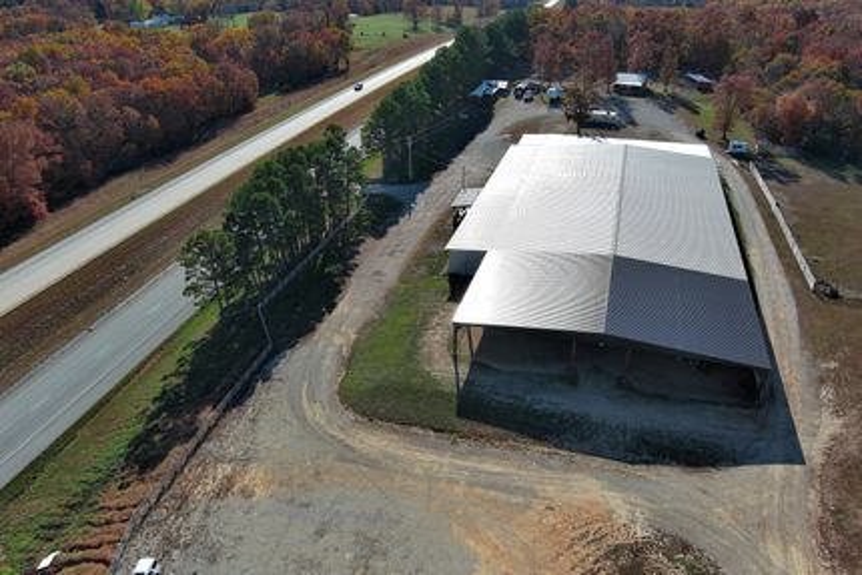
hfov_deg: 63.6
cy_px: 288
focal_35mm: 29
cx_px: 431
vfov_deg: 45.0
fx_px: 695
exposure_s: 1/1200
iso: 100
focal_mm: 10.57
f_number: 2.8
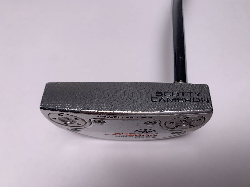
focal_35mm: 26
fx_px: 188
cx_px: 125
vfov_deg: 53.1
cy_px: 94
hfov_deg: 67.3
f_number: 1.8
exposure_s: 1/334
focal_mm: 4.25
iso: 25
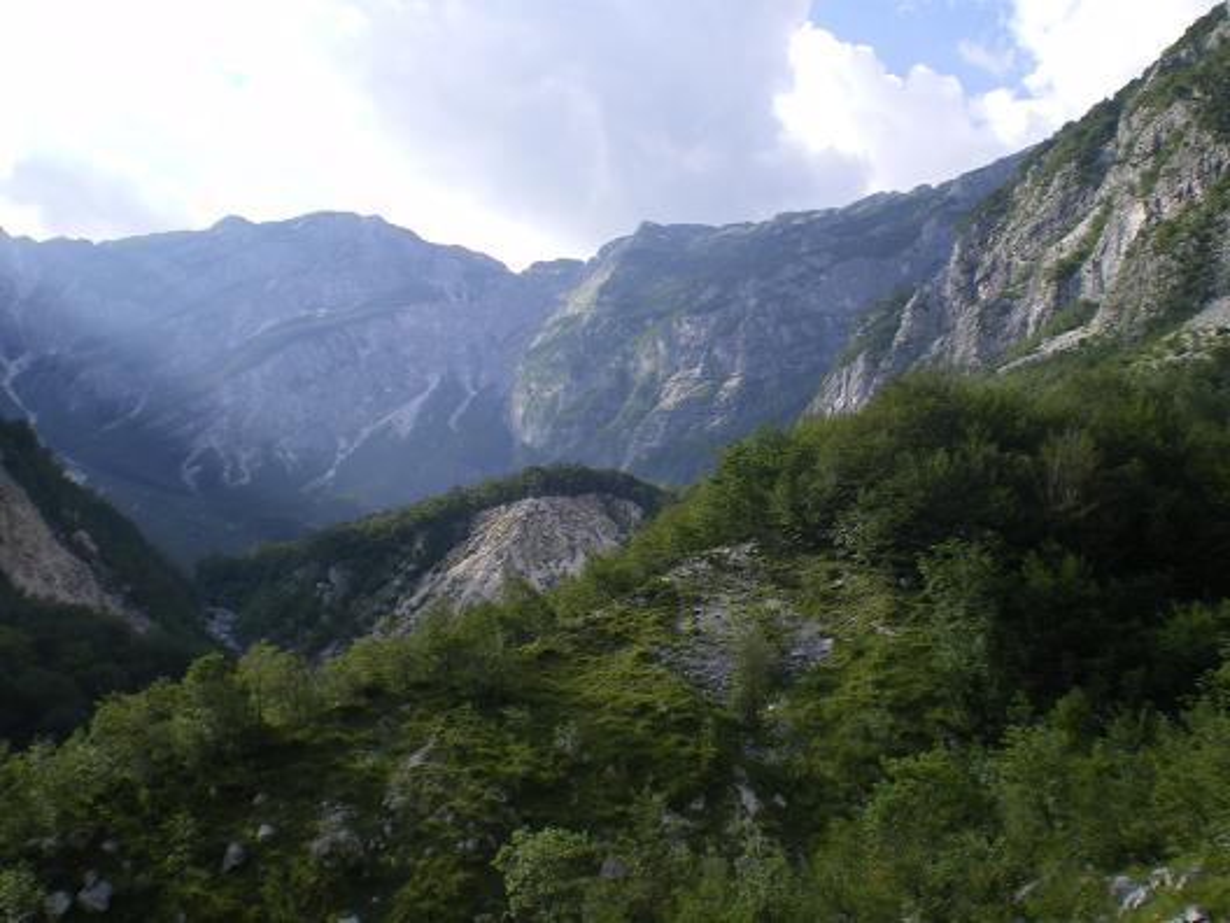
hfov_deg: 49.0
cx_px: 615
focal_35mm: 38
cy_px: 462
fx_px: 1350
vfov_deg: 37.7
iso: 64
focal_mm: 6.3
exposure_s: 1/200
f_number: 4.6
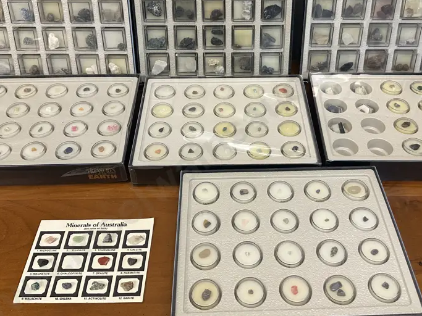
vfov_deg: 39.6
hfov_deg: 51.3
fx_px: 439
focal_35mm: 36
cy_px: 138
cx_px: 229
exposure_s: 1/100
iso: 200
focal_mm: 6.86
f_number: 1.78
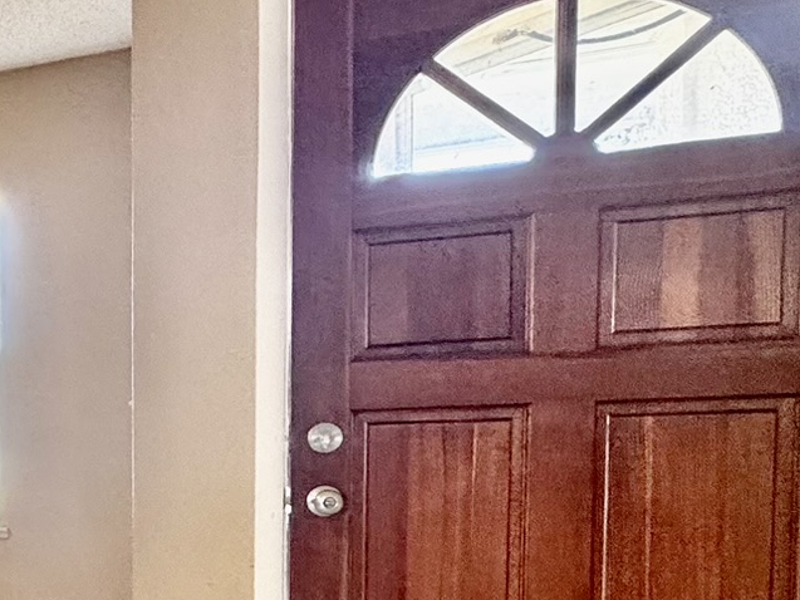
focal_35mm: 45
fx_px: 1040
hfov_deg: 29.4
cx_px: -343
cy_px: 517
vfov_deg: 31.0
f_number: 2.2
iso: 200
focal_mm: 2.22
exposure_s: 1/60
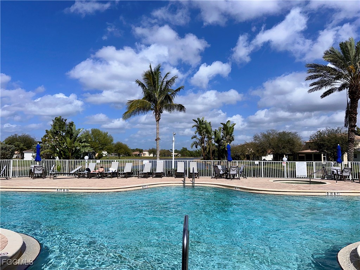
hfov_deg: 71.6
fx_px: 250
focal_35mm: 24
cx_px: 180
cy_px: 135
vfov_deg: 56.8
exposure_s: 1/15625
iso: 50
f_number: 1.78
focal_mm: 6.86
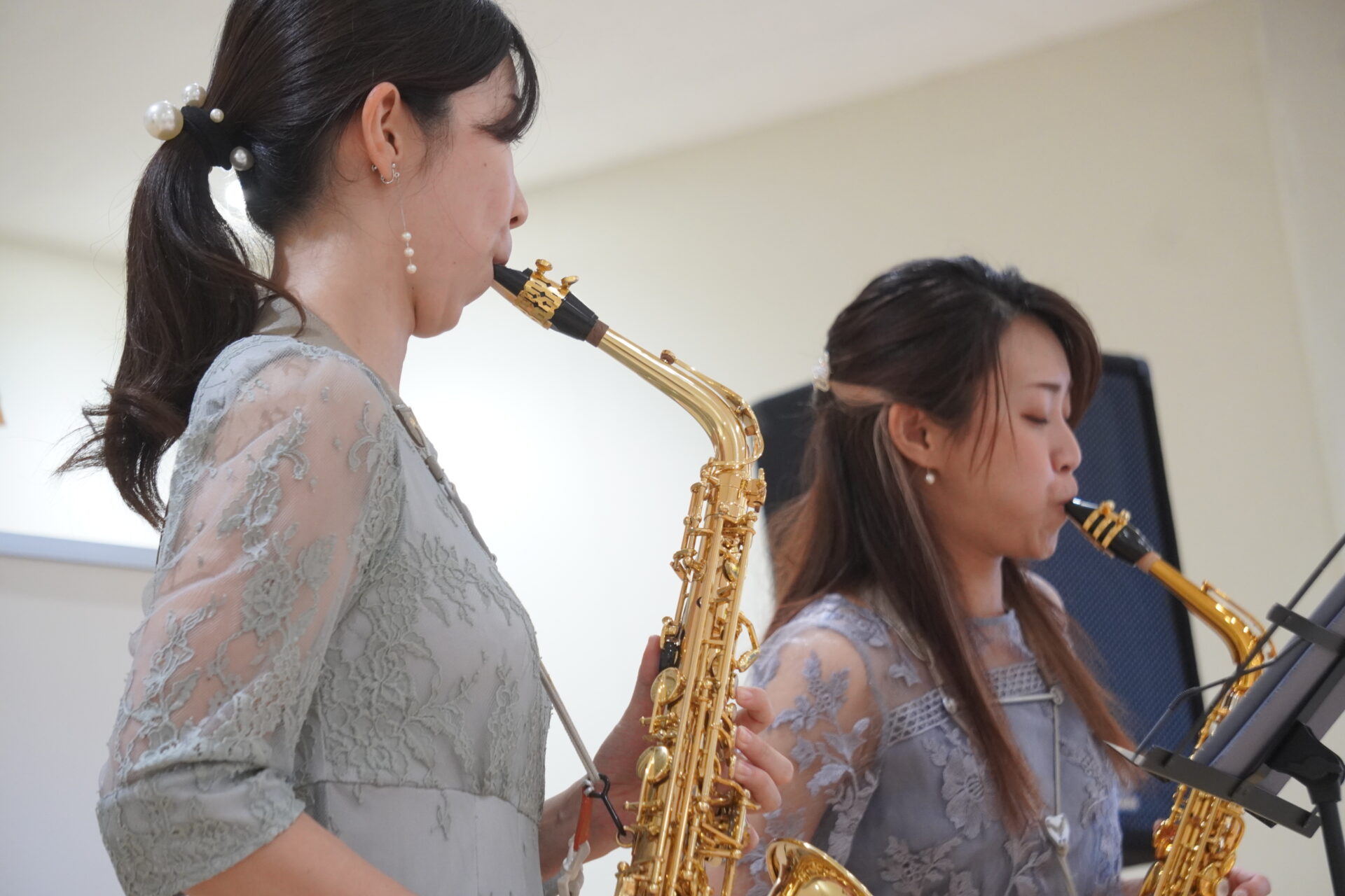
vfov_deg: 8.8
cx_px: 672
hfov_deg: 13.2
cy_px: 448
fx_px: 5828
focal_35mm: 156
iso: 1600
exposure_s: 1/160
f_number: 5.6
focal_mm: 104
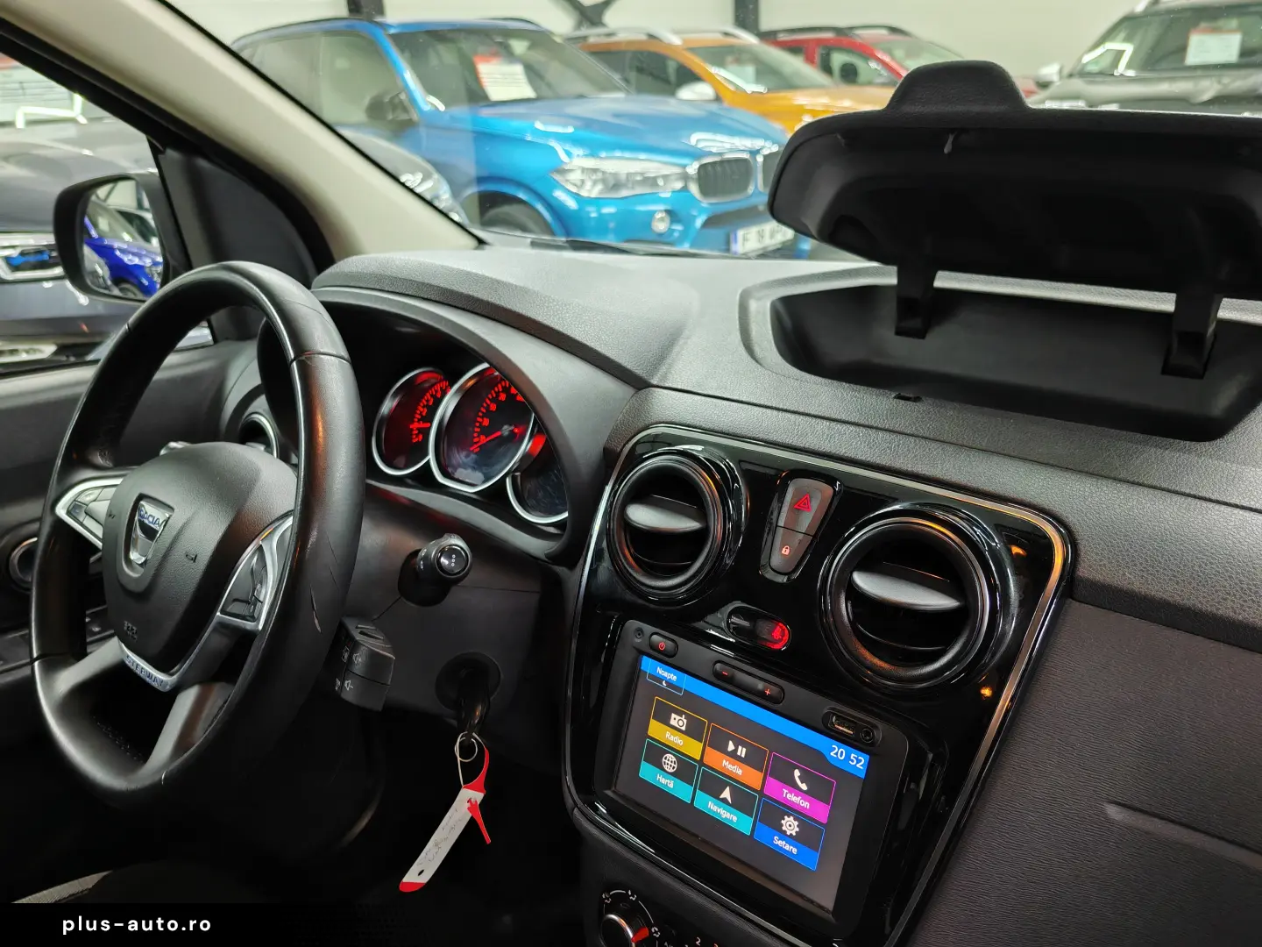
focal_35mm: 26
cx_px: 631
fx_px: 948
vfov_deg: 53.1
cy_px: 474
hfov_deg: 67.3
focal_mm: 5.4
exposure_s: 1/50
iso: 640
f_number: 1.6
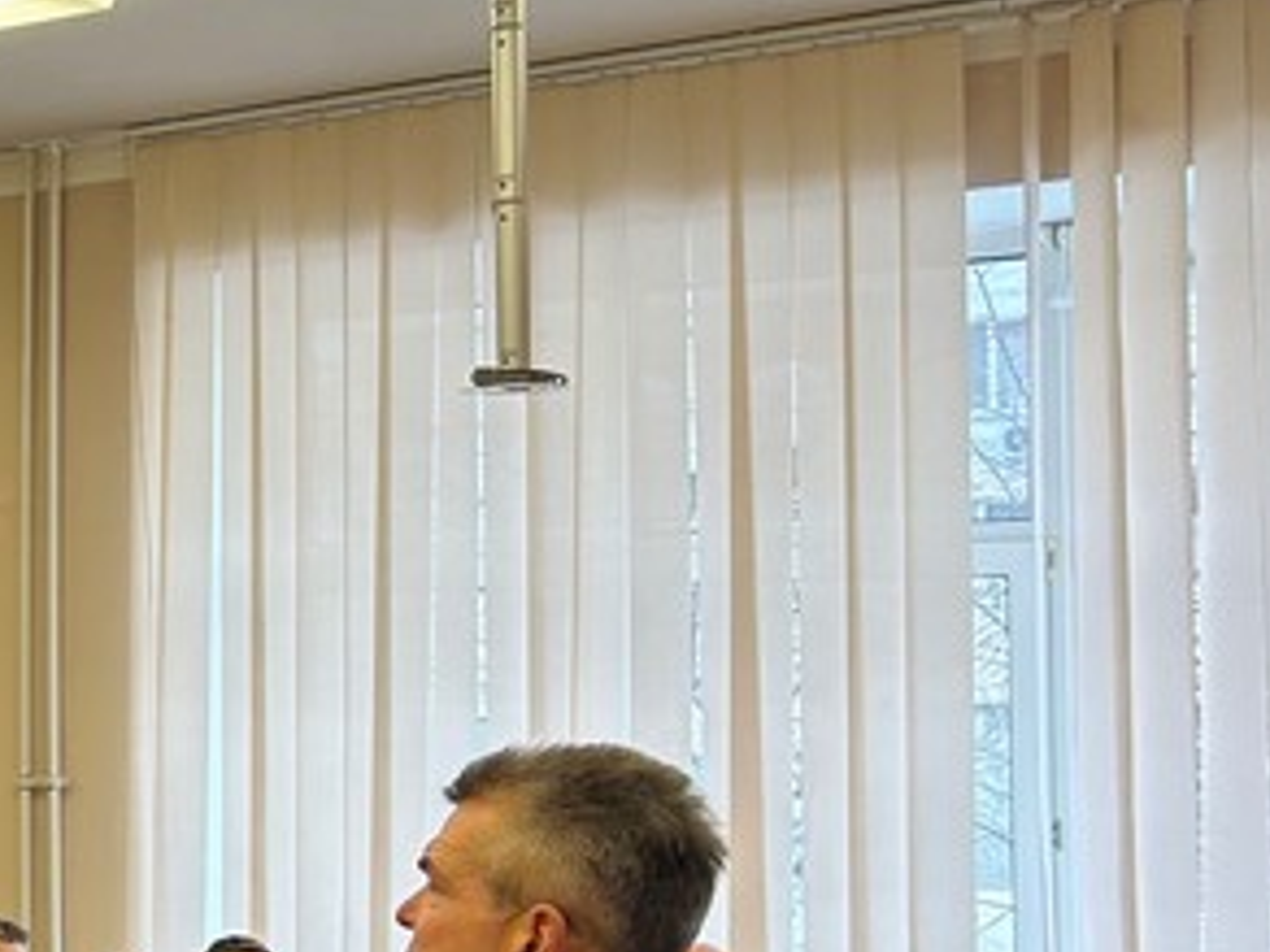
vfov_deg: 18.2
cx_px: -581
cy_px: 541
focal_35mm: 81
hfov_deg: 20.9
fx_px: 2972
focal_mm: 5.7
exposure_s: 1/100
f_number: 1.5
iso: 50
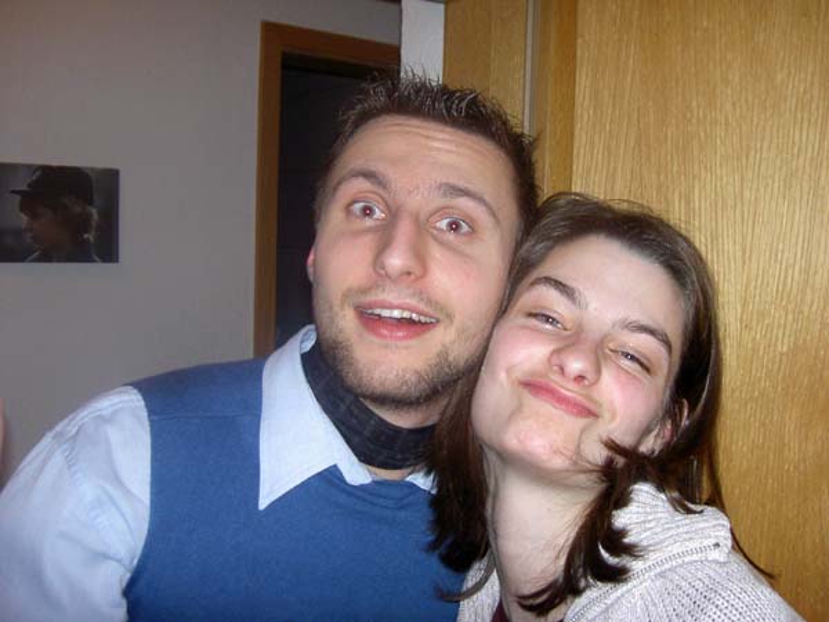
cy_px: 311
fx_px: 934
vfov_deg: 36.8
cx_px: 414
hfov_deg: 47.9
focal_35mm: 39
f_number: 2.8
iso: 100
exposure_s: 1/59.5
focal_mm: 8
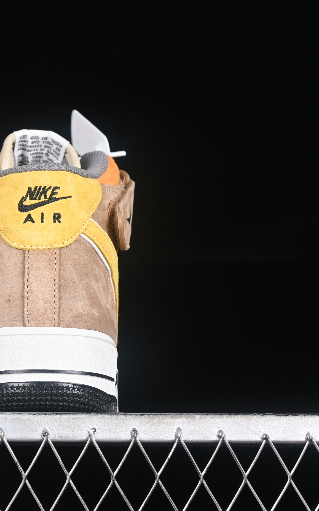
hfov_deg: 11.2
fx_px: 1599
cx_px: -37
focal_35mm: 115
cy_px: 256
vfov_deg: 18.1
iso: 160
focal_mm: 50
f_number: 6.3
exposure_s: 1/60
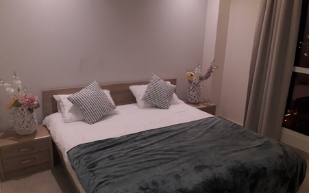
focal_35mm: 29
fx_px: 244
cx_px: 156
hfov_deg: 64.6
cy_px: 95
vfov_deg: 43.2
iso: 200
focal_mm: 3.6
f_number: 1.9
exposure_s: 1/50
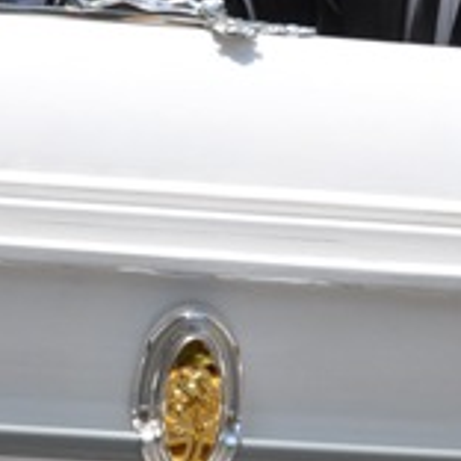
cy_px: 174
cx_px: 132
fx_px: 1853
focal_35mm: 123
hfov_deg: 14.1
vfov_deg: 14.2
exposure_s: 1/640
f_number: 13
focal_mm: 21
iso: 500
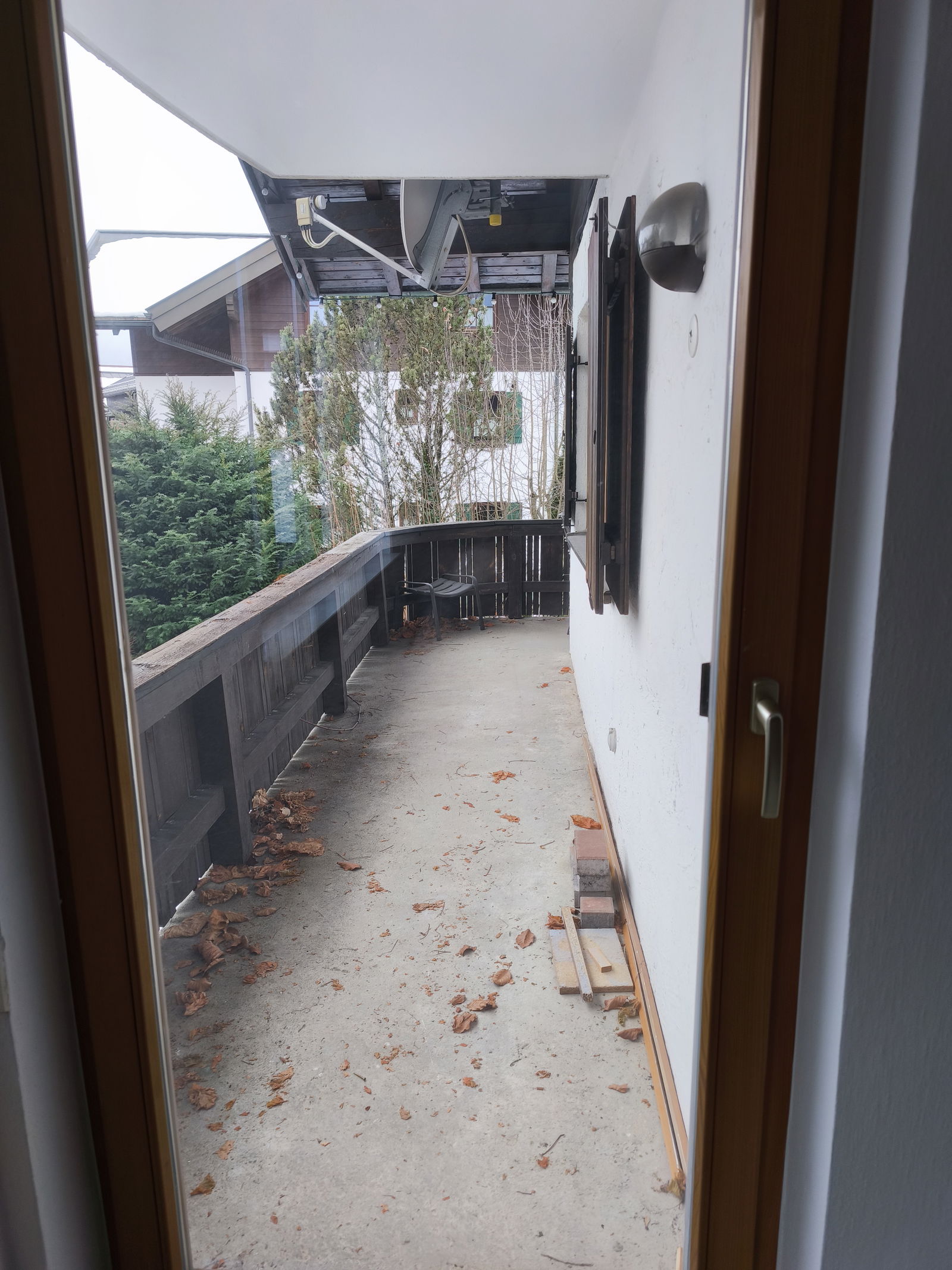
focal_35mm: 23
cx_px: 476
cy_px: 635
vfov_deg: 73.9
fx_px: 843
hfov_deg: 58.9
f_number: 1.6
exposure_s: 1/191
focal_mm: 6.57
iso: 50
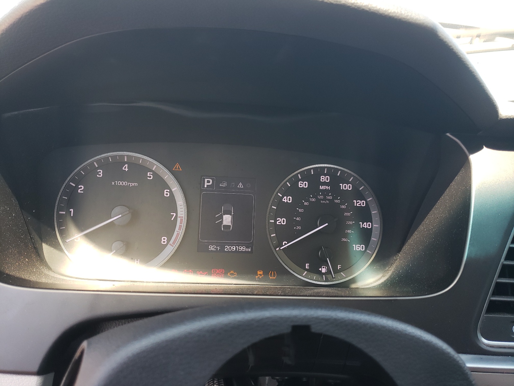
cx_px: 257
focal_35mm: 26
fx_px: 386
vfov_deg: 53.1
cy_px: 193
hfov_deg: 67.3
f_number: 1.5
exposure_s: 1/120
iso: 64
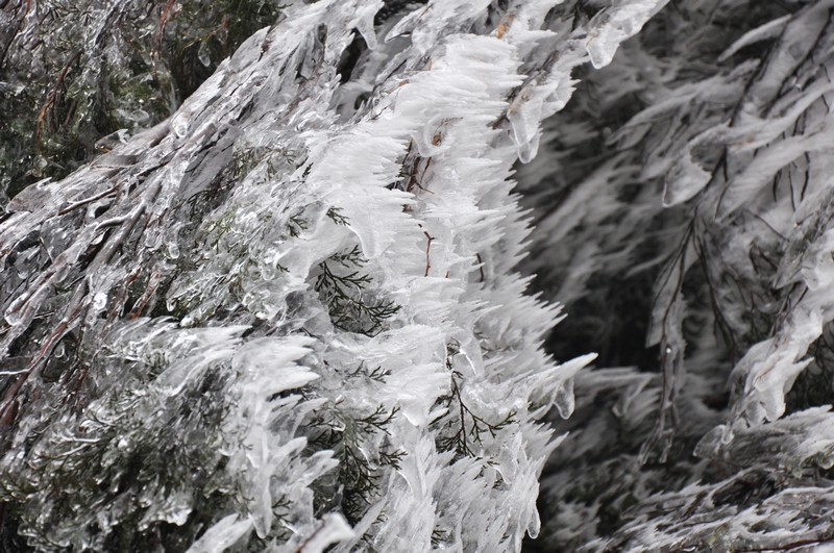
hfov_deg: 13.1
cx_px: 417
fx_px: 3644
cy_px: 276
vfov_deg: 8.7
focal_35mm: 158
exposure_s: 1/160
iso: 200
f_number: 7.1
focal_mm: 105
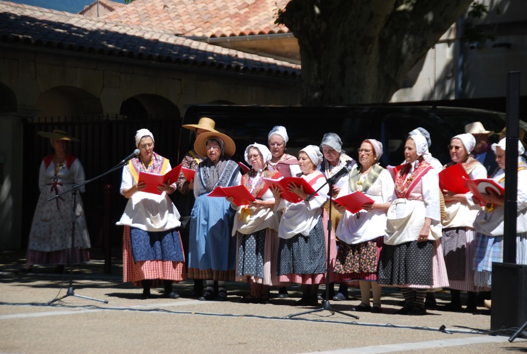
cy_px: 177
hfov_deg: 14.4
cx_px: 264
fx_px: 2091
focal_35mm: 142
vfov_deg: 9.7
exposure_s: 1/500
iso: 125
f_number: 5.6
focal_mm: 95
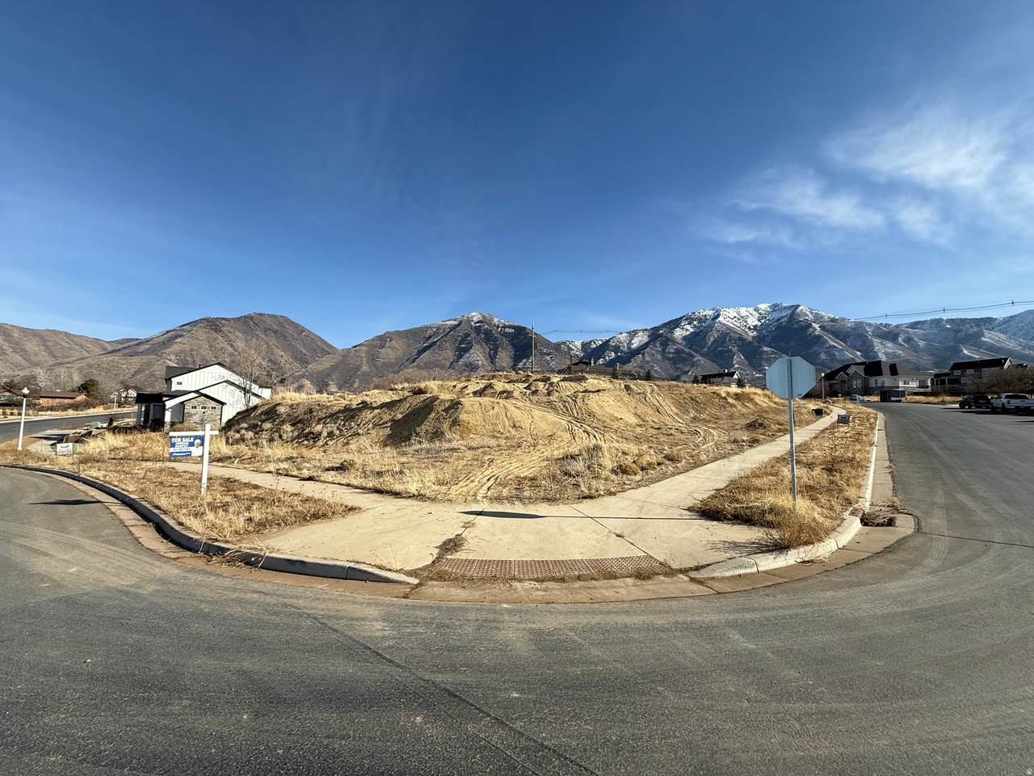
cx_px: 517
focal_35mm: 14
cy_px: 388
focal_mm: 2.22
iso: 50
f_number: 2.2
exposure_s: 1/2410
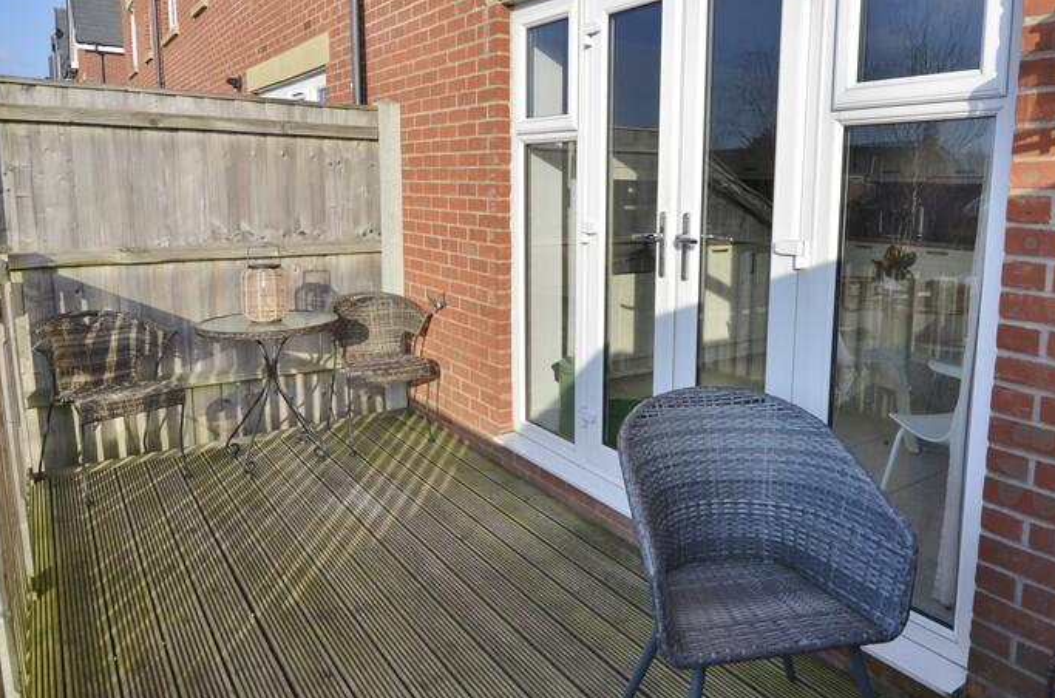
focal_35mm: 25
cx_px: 627
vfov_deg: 51.3
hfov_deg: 71.5
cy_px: 289
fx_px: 724
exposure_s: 1/250
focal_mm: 11
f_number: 8
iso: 200
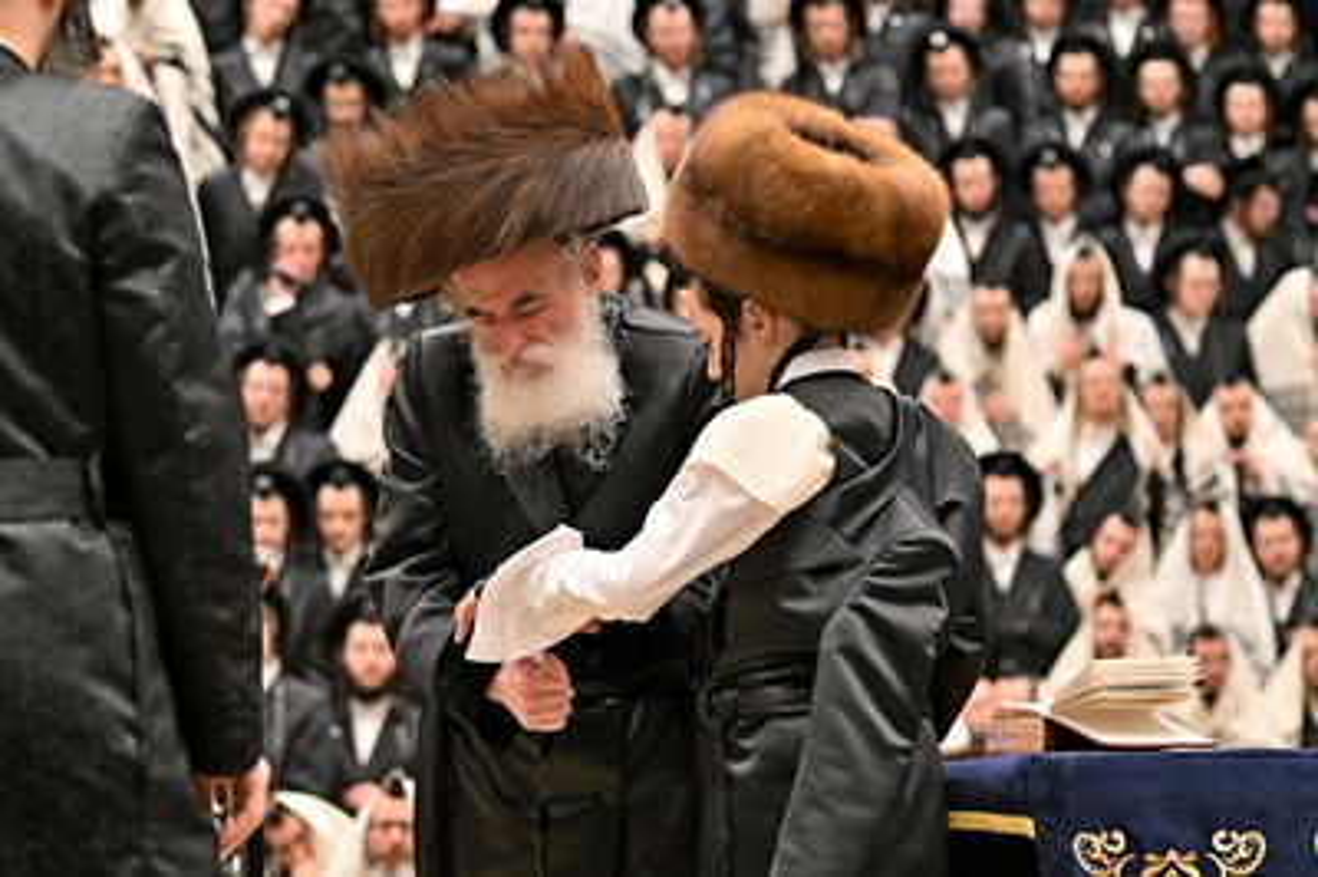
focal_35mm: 112
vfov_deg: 12.2
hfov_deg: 18.3
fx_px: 4097
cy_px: 438
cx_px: 659
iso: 200
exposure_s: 1/160
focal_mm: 75
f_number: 2.8
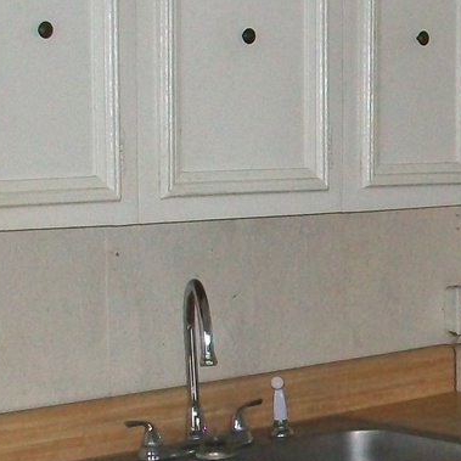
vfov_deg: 14.4
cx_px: 578
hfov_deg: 14.0
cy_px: 397
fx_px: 1808
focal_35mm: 120
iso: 200
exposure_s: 1/125
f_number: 2.8
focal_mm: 5.7
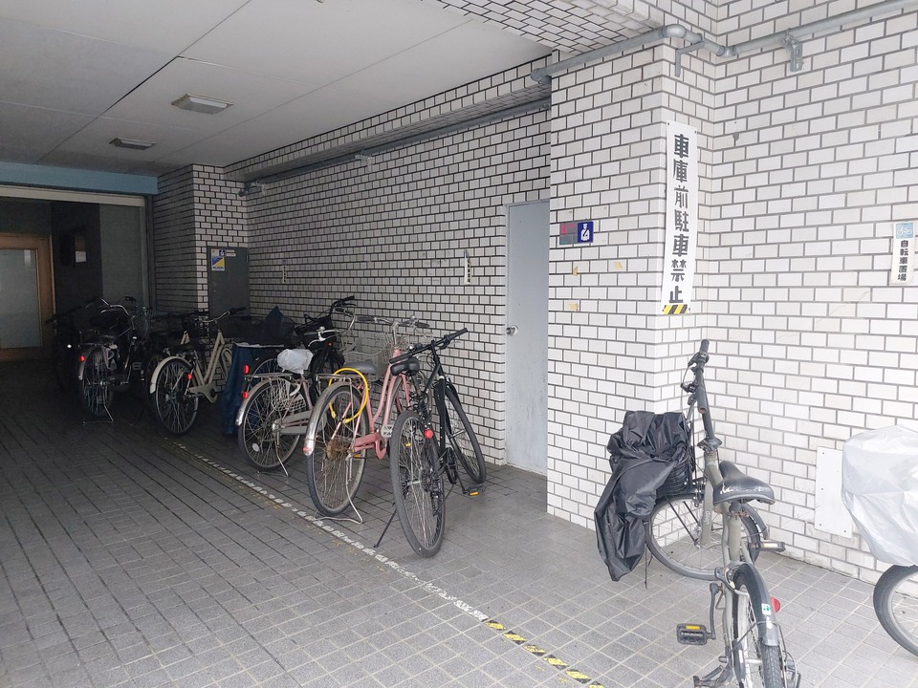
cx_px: 459
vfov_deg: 56.8
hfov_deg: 71.6
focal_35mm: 24
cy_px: 344
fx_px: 636
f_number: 1.8
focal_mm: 5.23
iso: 200
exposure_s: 1/120
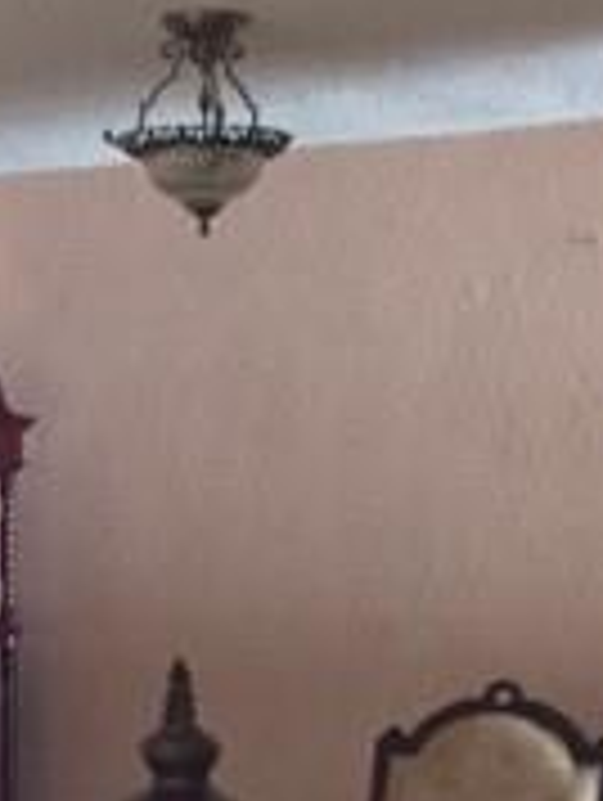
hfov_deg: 14.2
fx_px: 2410
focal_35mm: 104
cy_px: 958
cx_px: 94
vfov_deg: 18.0
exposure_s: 1/15
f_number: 2.2
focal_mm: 4.15
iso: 250
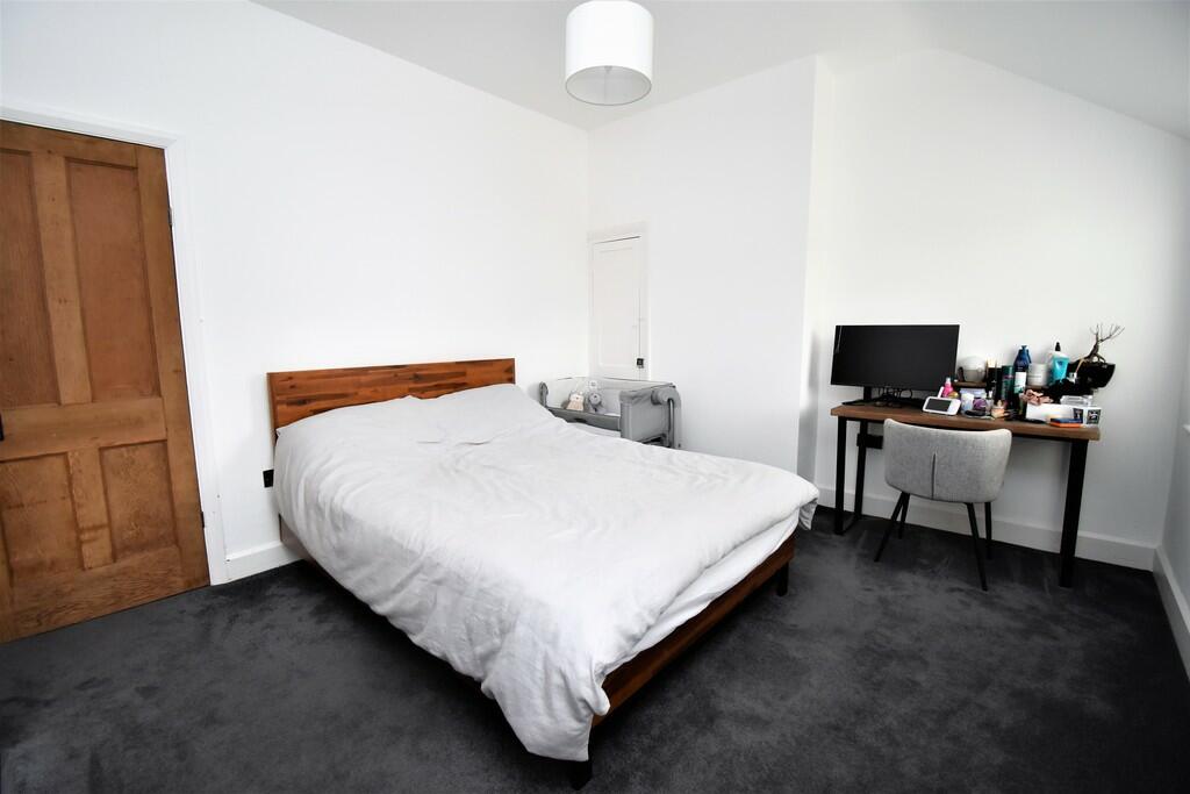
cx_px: 595
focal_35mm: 15
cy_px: 397
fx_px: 496
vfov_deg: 77.3
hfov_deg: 100.4
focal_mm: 10
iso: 800
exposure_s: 1/80
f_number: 4.5
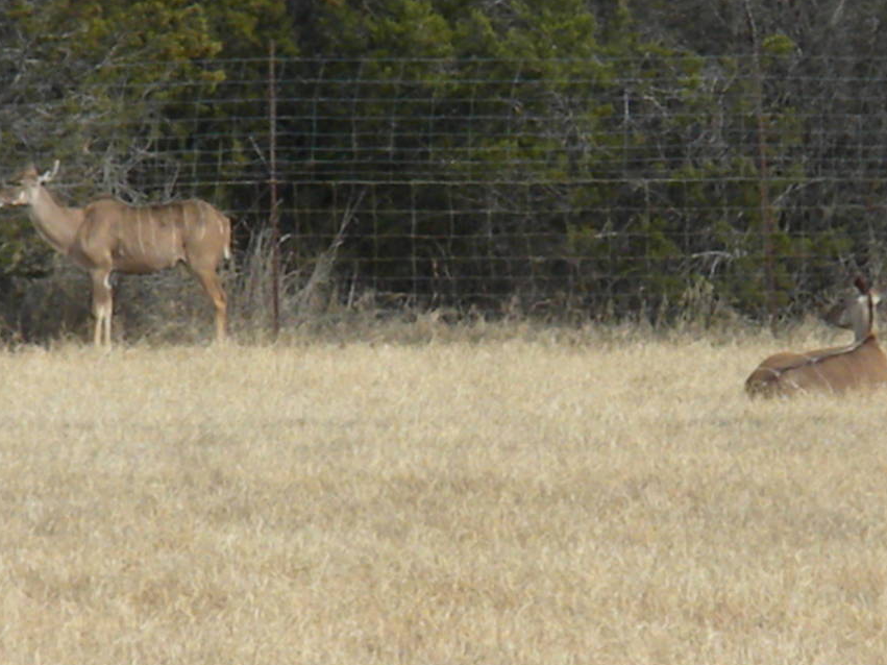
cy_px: 397
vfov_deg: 3.0
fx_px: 12528
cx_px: 461
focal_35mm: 489
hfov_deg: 4.1
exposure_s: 1/351
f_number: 14
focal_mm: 46.2
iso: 640
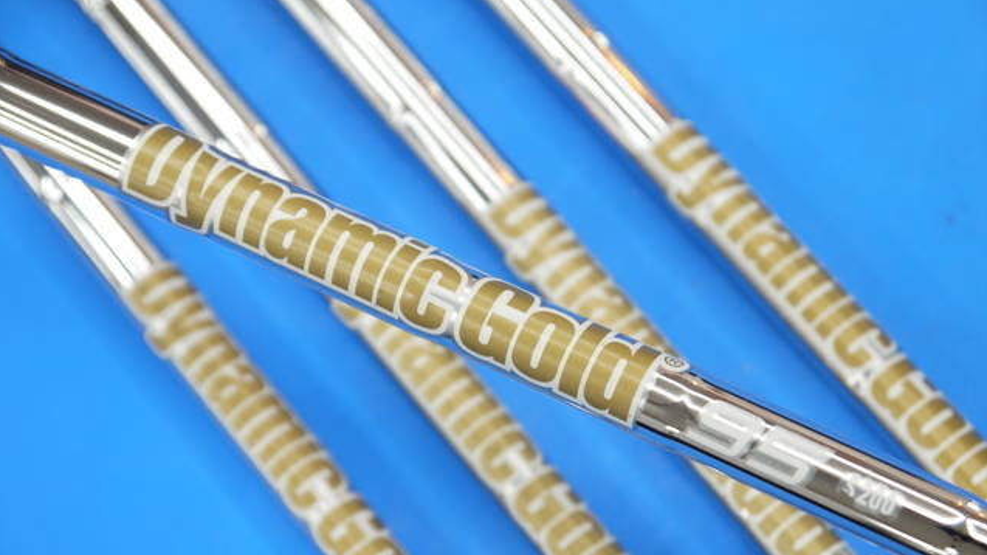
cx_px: 493
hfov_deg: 23.2
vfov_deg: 13.1
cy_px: 332
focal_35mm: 92
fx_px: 2407
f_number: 5.6
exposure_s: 1/80
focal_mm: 42
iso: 400
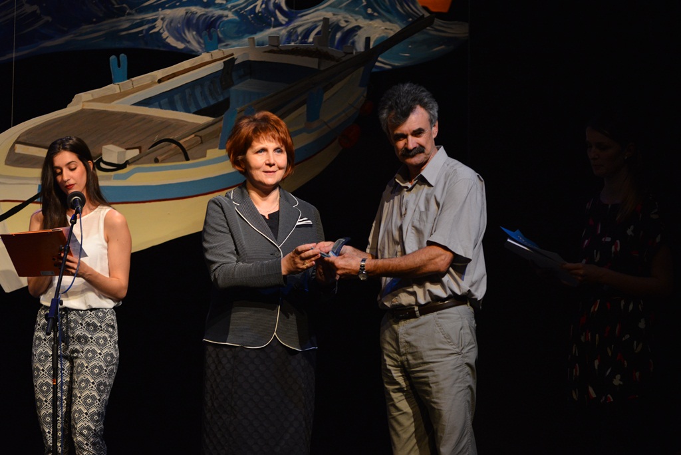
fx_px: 3785
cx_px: 340
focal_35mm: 200
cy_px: 228
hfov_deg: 10.3
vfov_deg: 6.9
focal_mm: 200
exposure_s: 1/160
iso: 2000
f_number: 4.5
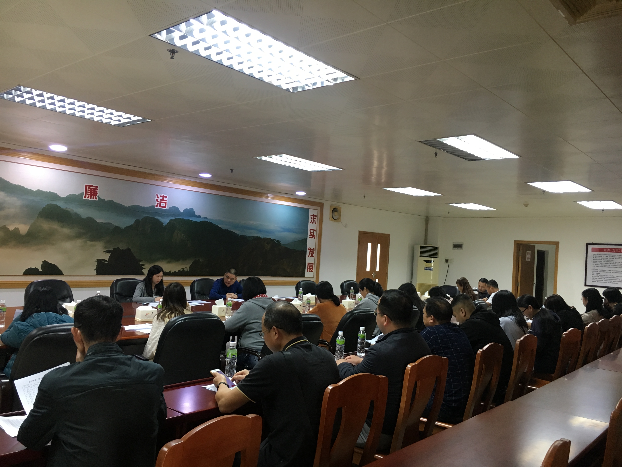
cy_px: 234
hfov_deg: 61.7
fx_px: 521
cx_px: 311
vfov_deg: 48.2
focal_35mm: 29
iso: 125
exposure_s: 1/33
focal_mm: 4.15
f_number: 2.2
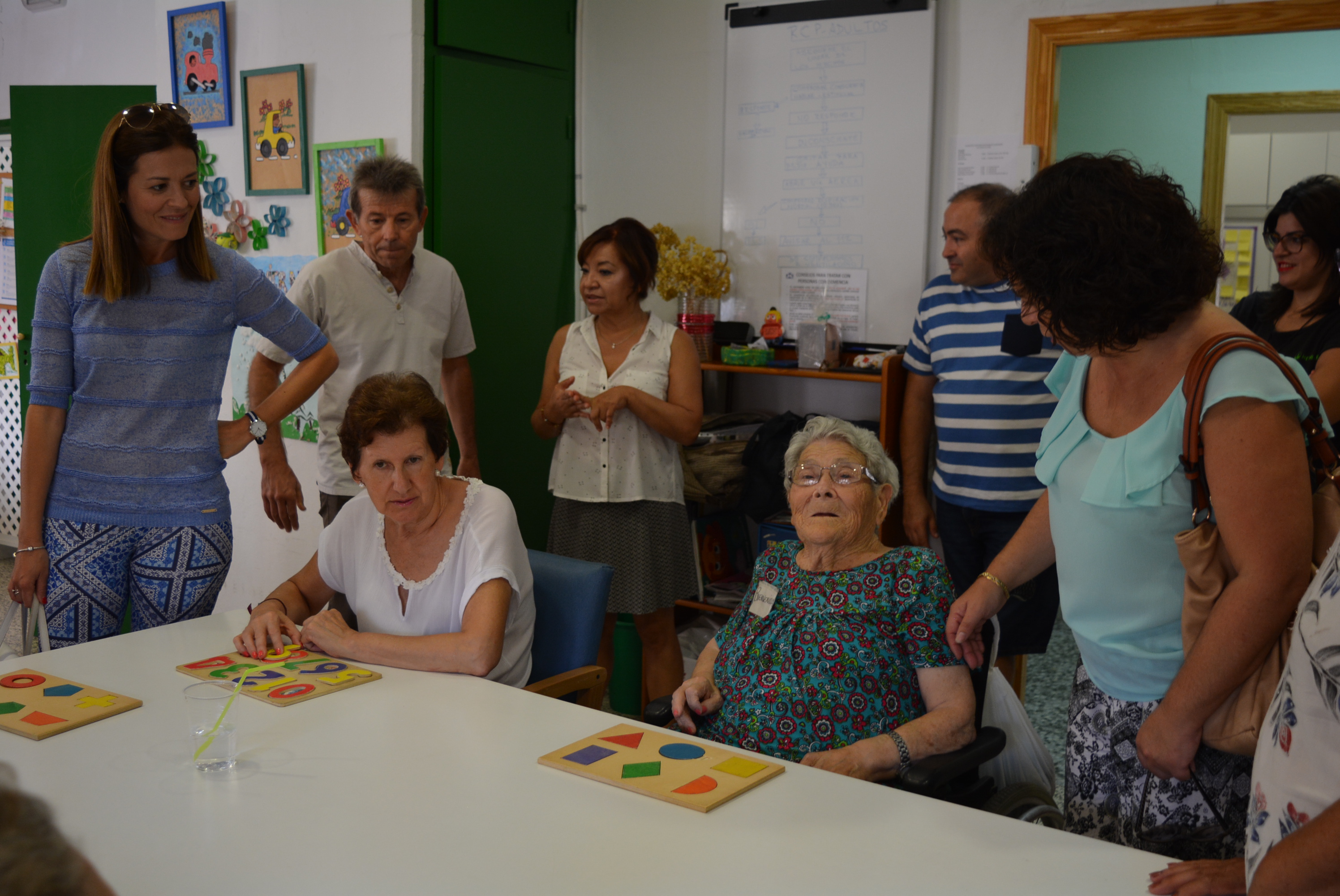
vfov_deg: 35.6
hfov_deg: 51.2
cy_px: 448
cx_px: 670
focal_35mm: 38
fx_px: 1397
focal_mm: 25
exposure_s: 1/60
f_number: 4
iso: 450
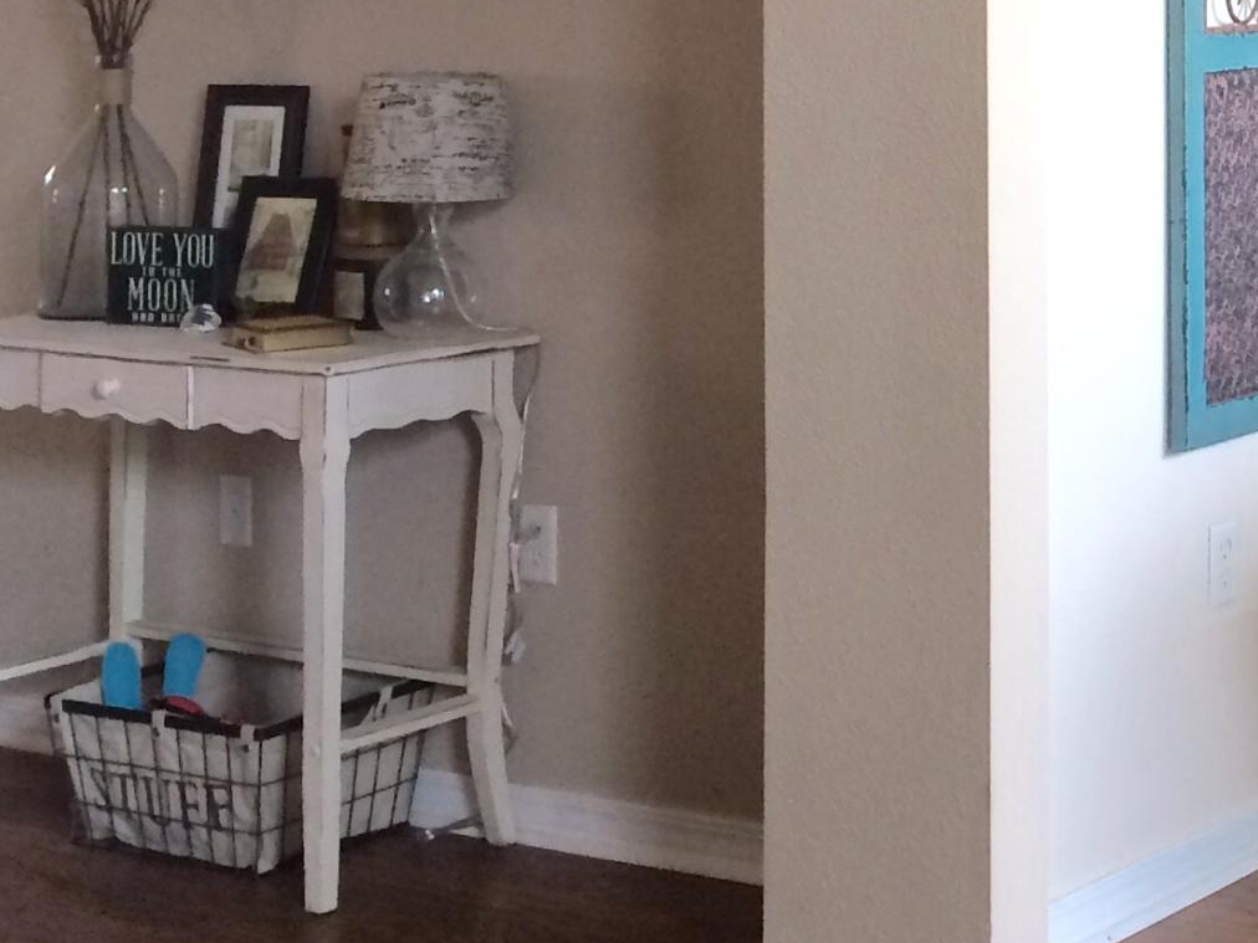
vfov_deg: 16.5
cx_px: 1377
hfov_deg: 21.6
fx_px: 3125
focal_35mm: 86
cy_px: -168
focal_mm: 4.15
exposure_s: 1/30
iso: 64
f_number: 2.2
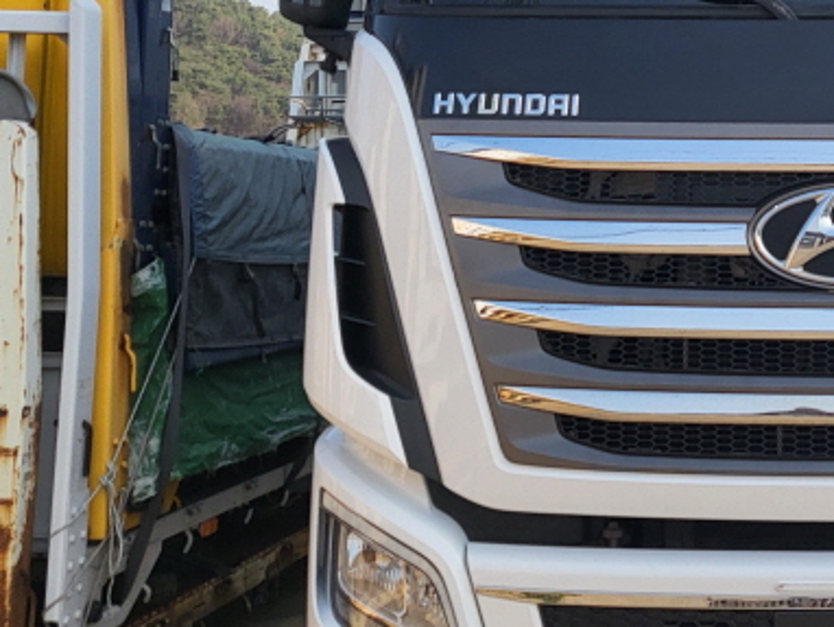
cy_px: 103
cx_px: 847
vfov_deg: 21.3
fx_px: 1639
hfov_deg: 26.9
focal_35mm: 68
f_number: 1.8
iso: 50
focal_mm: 4.25
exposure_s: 1/1936
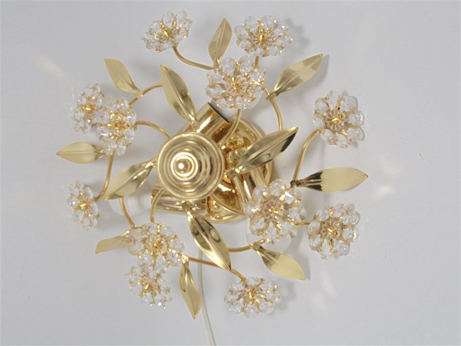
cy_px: 173
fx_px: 453
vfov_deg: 41.8
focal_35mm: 34
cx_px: 230
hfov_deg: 54.0
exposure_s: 1/60
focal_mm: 6.1
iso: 100
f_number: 4
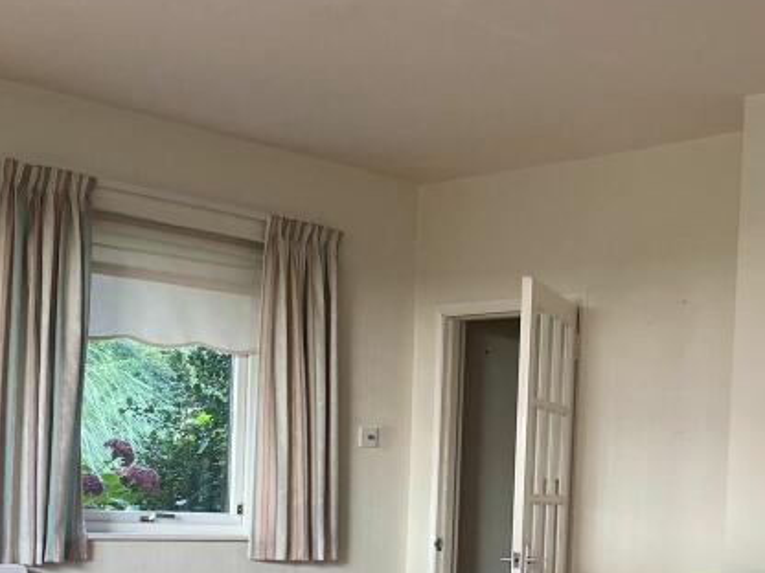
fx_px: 1414
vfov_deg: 22.3
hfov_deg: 29.9
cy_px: 534
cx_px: 544
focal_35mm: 64
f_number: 1.8
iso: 100
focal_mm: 4.25
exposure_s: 1/121
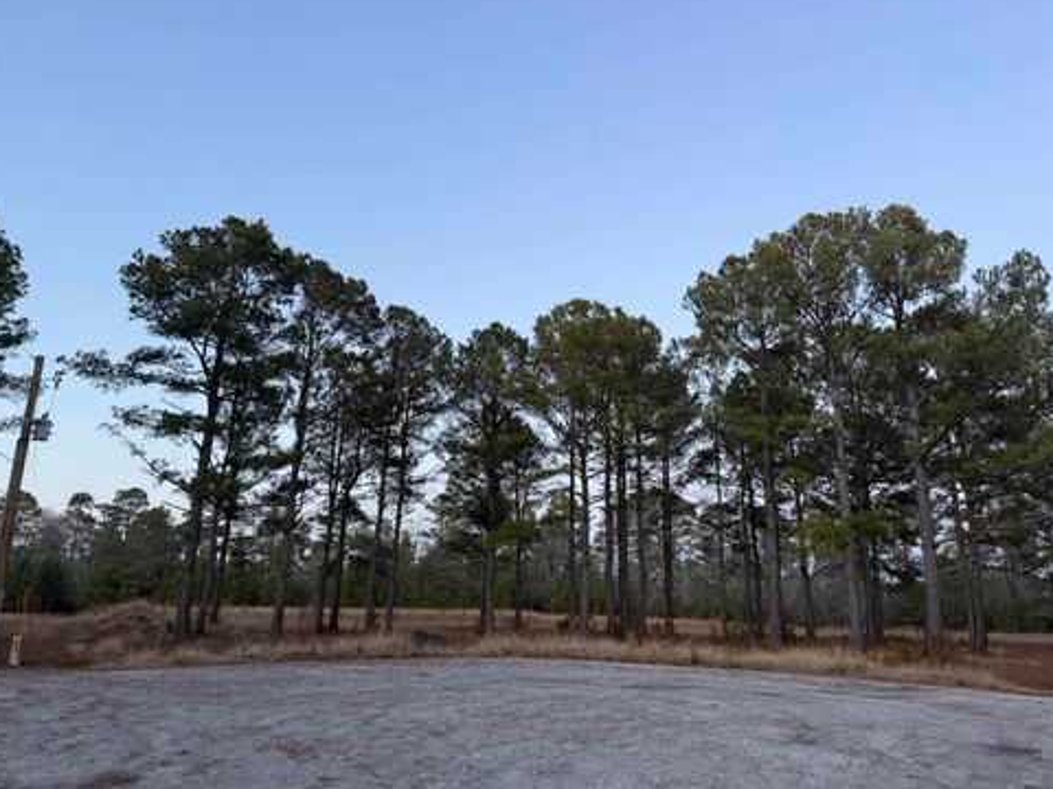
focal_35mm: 25
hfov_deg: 69.4
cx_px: 537
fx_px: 760
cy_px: 396
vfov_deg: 54.9
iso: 160
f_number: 1.78
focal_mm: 6.76
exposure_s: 1/121
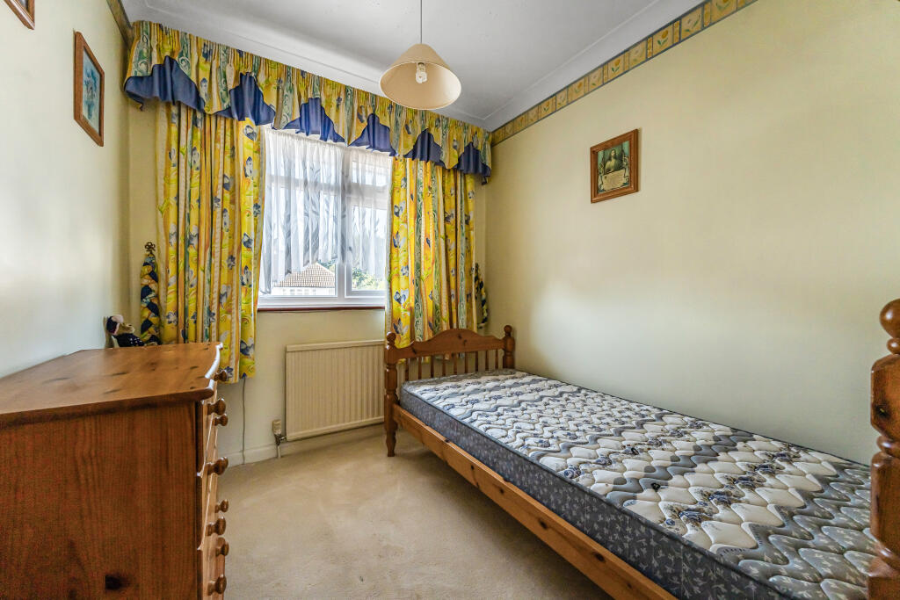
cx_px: 450
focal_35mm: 14
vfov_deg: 81.2
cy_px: 300
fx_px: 350
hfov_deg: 104.2
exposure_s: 1/100
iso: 320
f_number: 7.1
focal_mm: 14
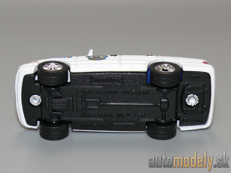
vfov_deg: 12.8
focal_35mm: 116
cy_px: 86
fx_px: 774
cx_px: 116
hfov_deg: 17.0
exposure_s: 1/30
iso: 100
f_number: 4
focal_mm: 14.3
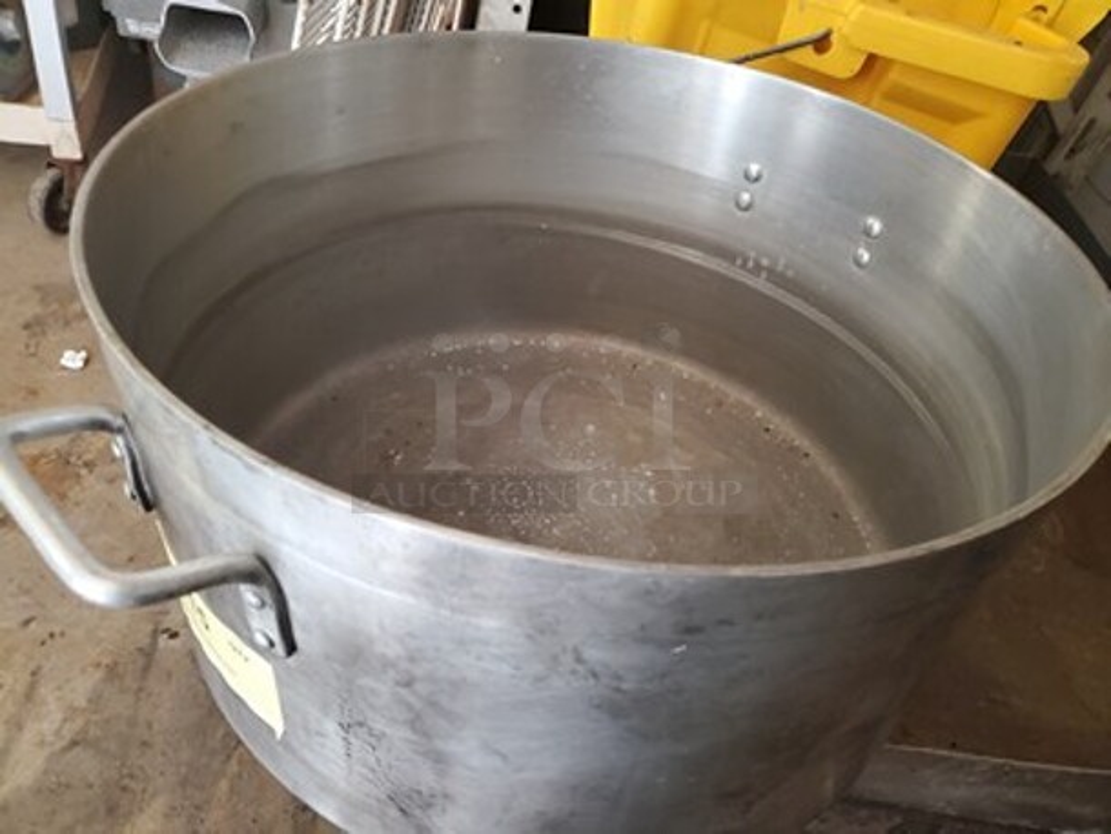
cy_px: 417
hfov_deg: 67.3
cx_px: 556
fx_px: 835
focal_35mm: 26
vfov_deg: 53.1
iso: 640
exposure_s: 1/30
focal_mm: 4.3
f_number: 1.5
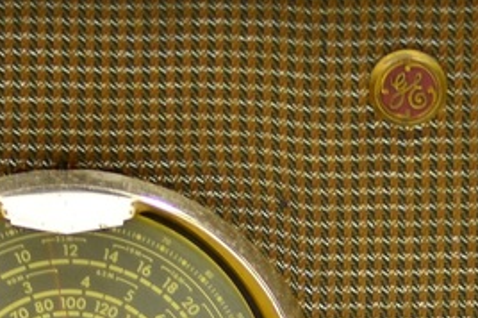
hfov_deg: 11.4
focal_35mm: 179
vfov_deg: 7.6
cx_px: 62
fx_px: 2374
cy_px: 247
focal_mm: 50
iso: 200
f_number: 1.8
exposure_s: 1/50
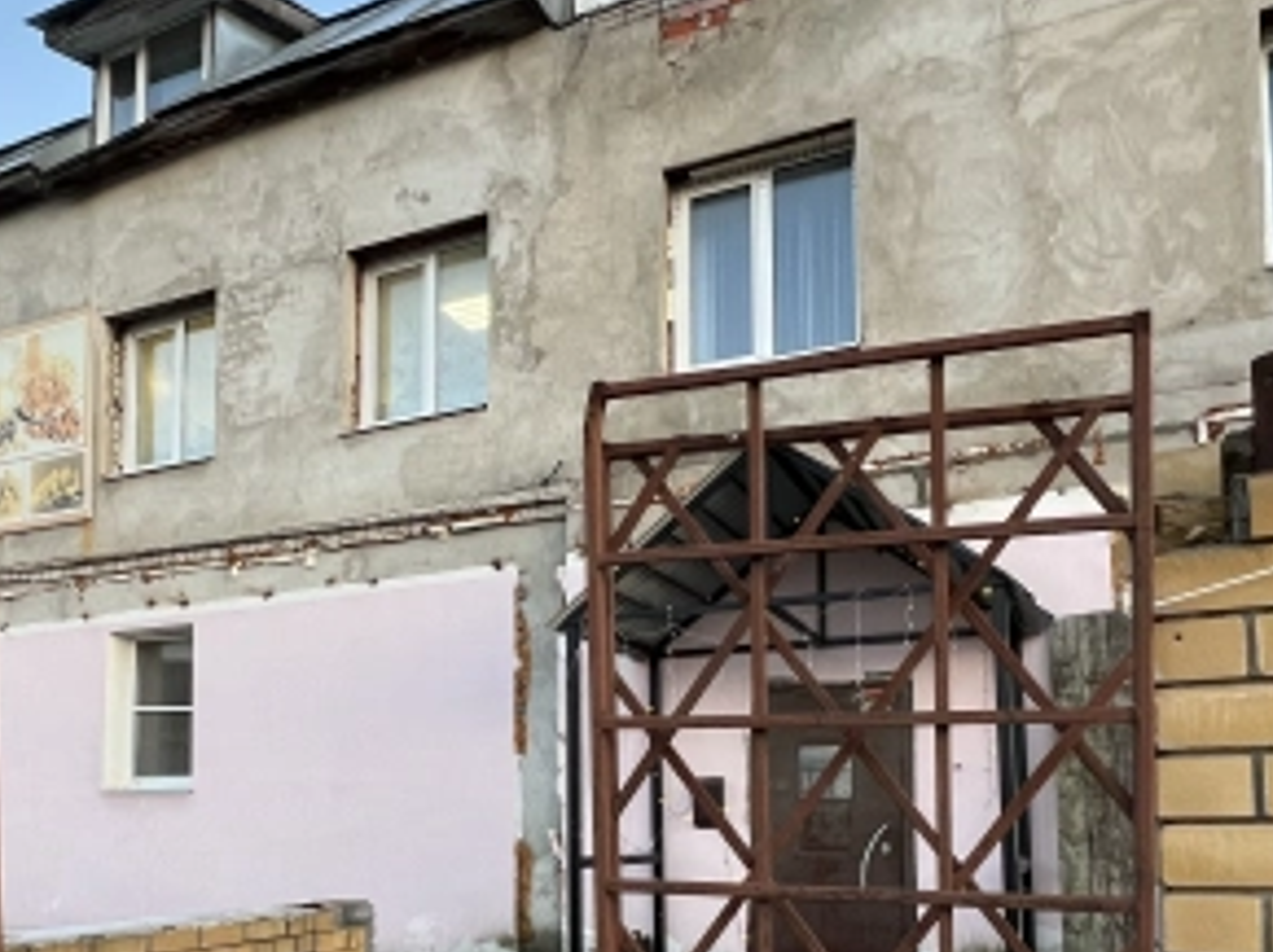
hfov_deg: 63.3
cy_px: 759
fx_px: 1029
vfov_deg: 47.1
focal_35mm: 28
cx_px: 566
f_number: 1.8
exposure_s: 1/99
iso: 160
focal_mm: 1.57
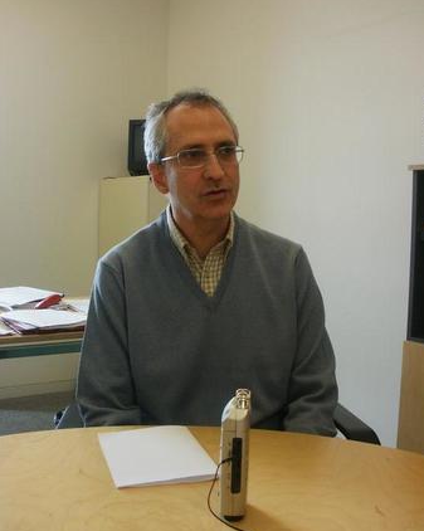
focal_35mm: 40
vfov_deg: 45.8
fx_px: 628
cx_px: 205
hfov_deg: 37.3
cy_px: 257
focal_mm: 6.3
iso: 100
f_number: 3.5
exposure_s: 1/40
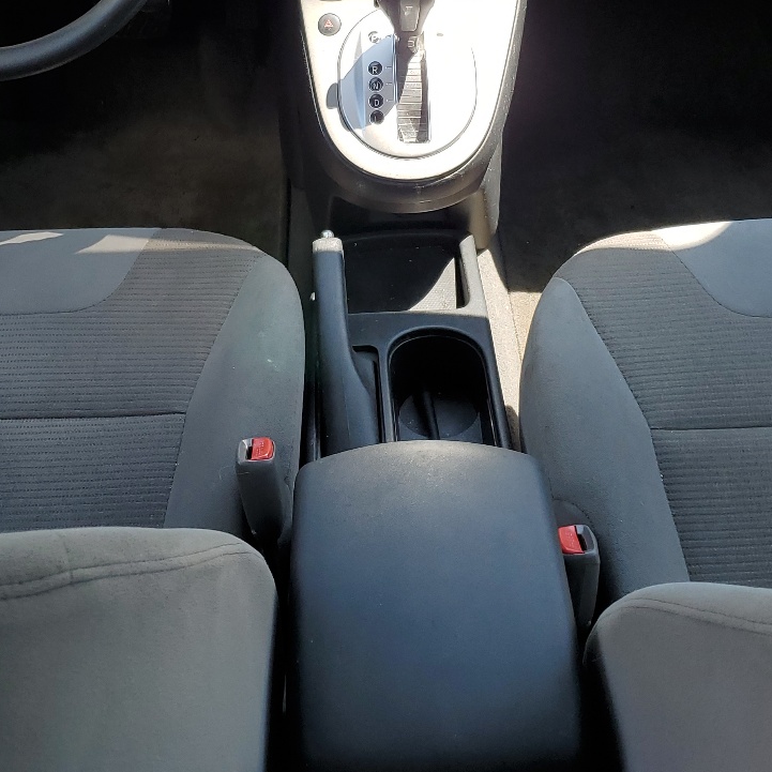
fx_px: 1287
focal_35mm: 51
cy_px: 180
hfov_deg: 33.4
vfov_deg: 32.7
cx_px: 410
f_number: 1.5
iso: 50
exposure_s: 1/500
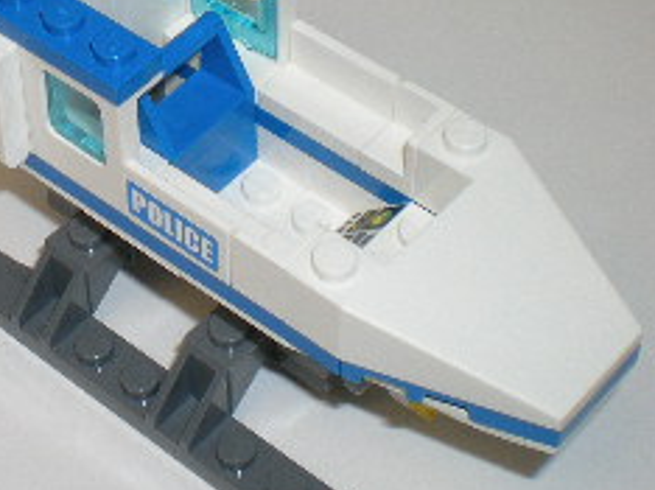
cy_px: 78
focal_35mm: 104
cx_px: 28
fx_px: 1966
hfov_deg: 18.5
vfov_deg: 14.1
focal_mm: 6.3
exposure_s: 1/36.2
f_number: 4.6
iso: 64
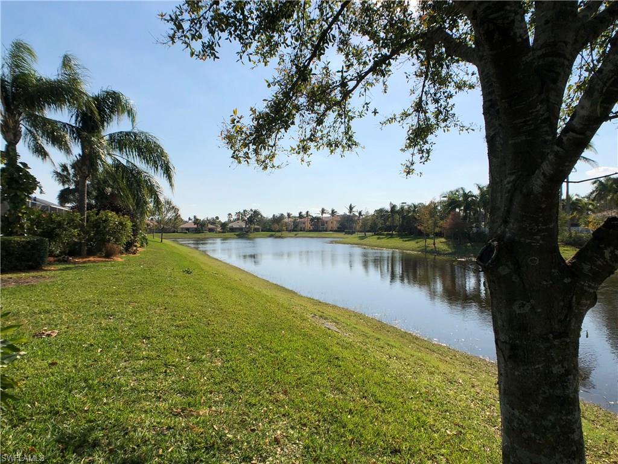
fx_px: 500
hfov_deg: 63.4
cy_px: 232
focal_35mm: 28
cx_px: 309
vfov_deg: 49.7
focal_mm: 4
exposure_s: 1/4425
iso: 20
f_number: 1.8
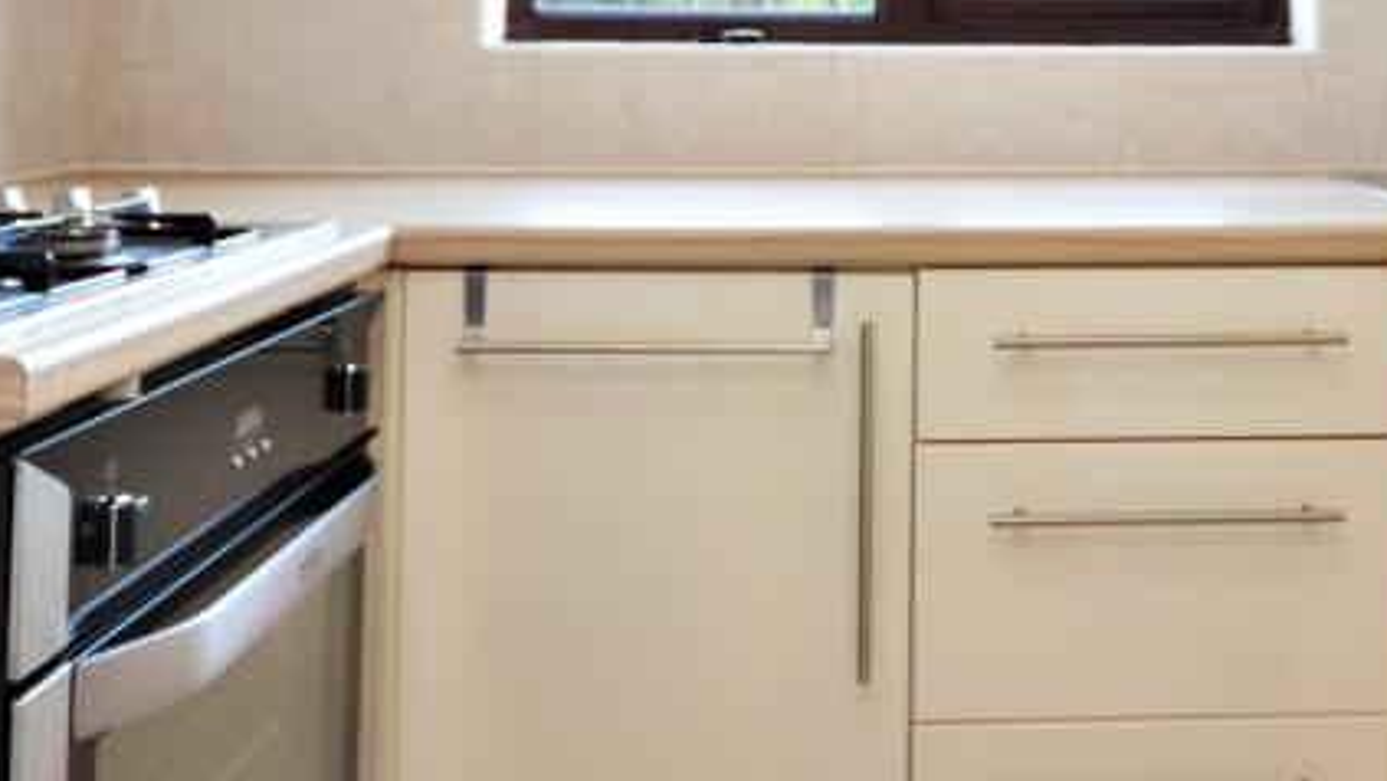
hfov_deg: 51.5
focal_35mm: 38
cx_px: 961
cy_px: 15
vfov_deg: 29.3
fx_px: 1398
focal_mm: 10
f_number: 4
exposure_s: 1/60
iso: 1000
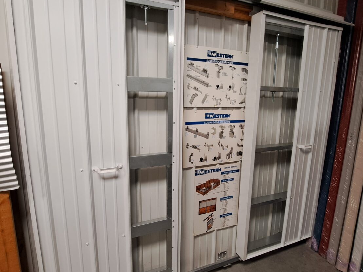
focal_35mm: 18
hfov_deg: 87.7
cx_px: 189
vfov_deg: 71.5
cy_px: 126
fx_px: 189
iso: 160
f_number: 2.2
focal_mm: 1.74
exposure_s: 1/40
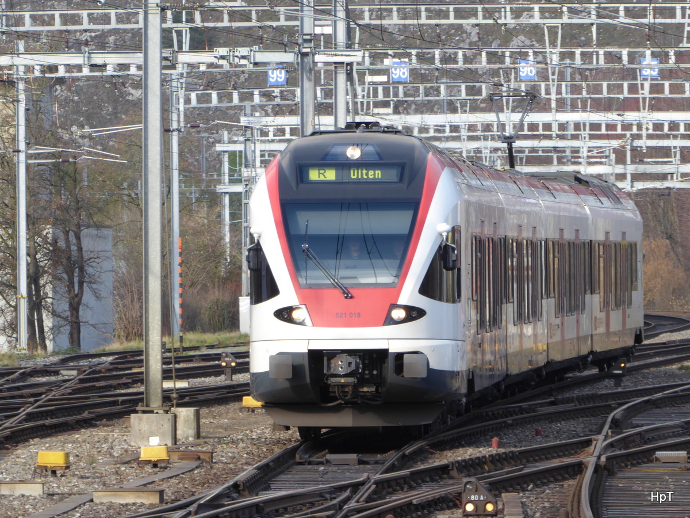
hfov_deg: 4.6
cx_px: 345
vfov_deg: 3.5
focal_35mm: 431
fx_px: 8591
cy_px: 259
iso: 100
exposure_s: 1/100
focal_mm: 77.3
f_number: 6
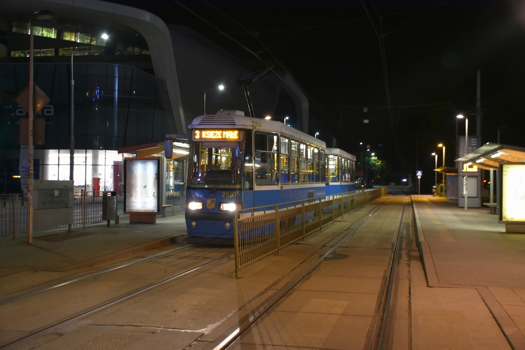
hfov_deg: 47.9
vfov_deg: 33.0
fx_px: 591
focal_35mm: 40
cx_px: 262
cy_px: 175
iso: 640
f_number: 4
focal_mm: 27
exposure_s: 1/10
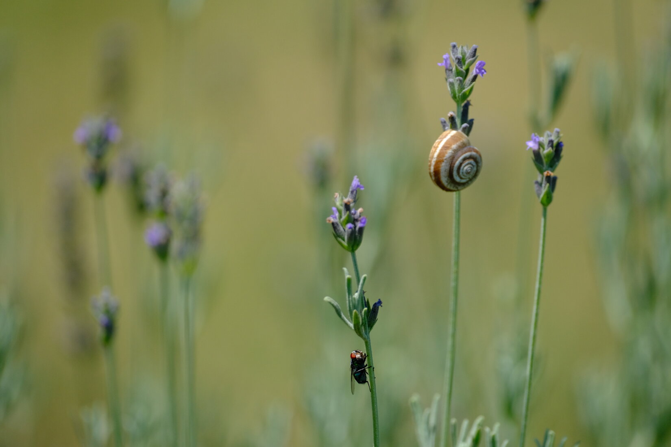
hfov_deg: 4.6
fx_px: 8387
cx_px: 336
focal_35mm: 450
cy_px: 224
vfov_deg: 3.1
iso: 800
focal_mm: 300
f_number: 5.6
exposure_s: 1/3200
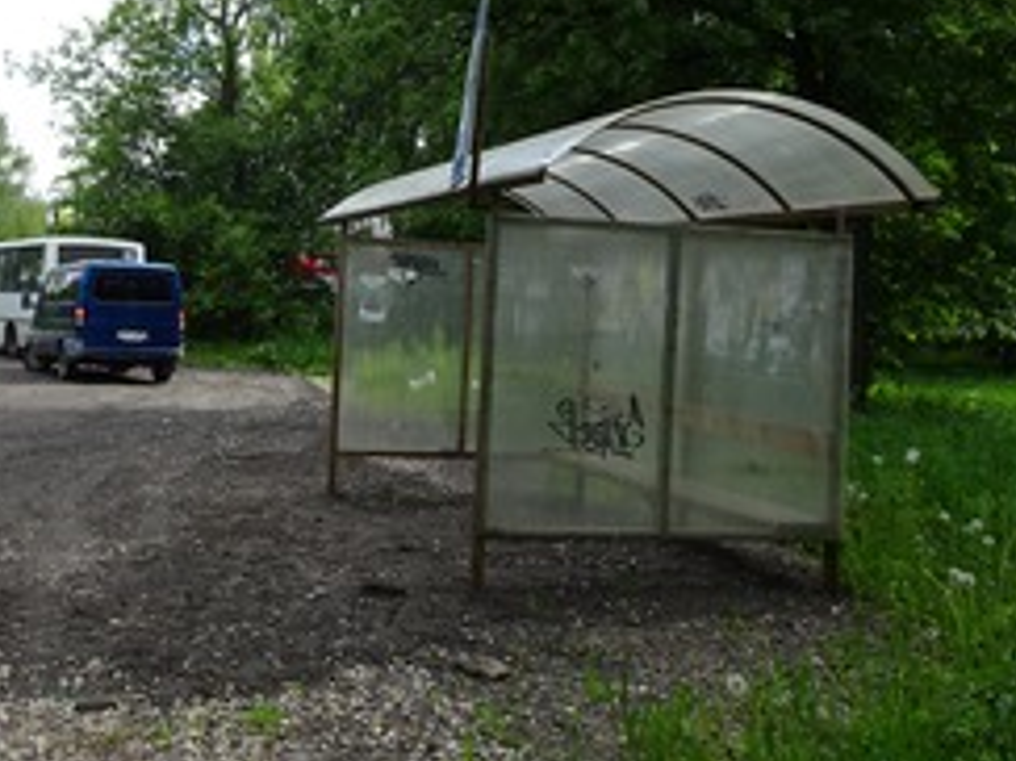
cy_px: 280
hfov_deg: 45.9
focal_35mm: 40
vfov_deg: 35.7
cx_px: 322
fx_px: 1173
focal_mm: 4.6
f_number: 3.5
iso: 80
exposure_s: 1/320
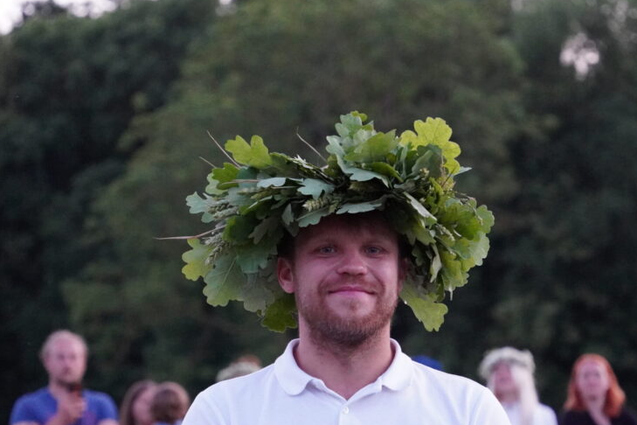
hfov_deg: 9.0
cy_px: 265
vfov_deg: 6.0
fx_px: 4064
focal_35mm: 230
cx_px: 348
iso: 6400
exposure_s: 1/160
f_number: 5.6
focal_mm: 109
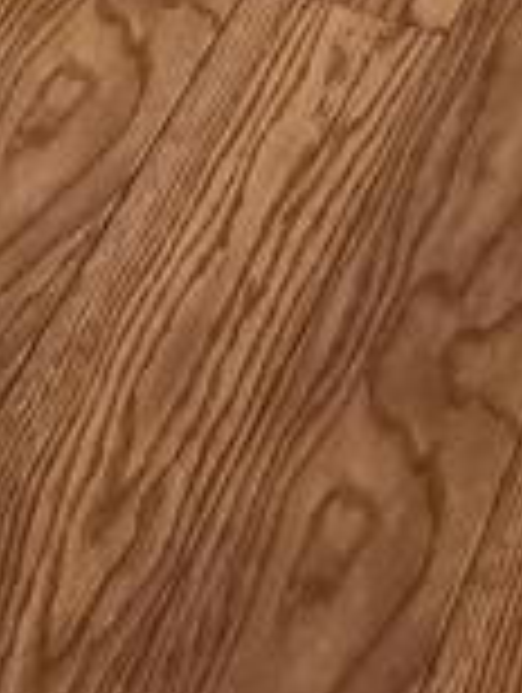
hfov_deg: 8.9
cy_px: -1413
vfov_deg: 9.5
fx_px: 3228
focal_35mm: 161
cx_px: -387
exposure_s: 1/120
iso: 640
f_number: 1.8
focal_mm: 5.4
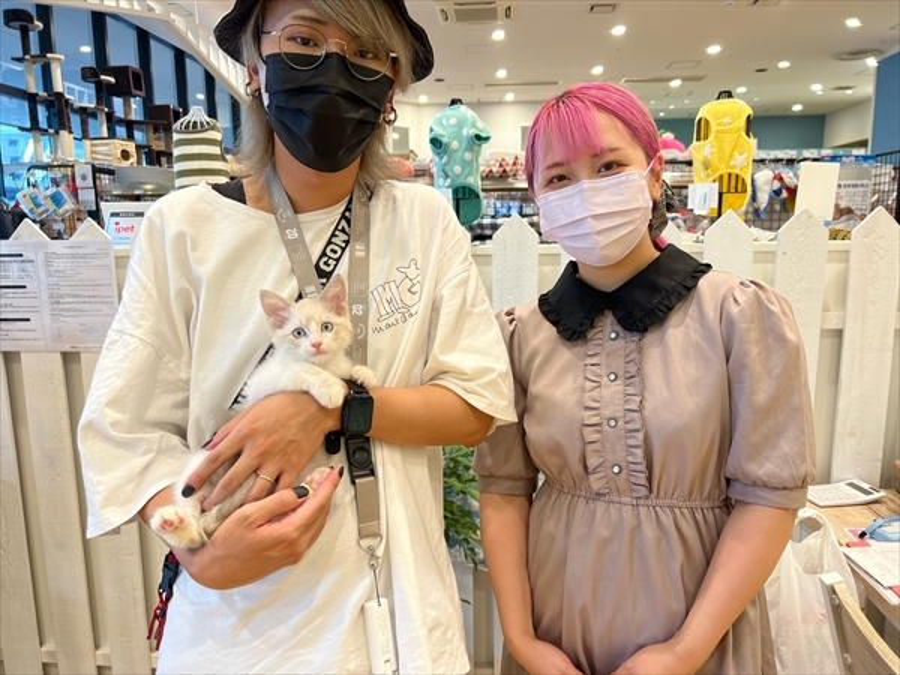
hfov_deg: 67.3
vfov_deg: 53.1
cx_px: 450
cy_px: 338
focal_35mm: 26
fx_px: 676
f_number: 1.5
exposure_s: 1/120
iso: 50
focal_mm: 5.7
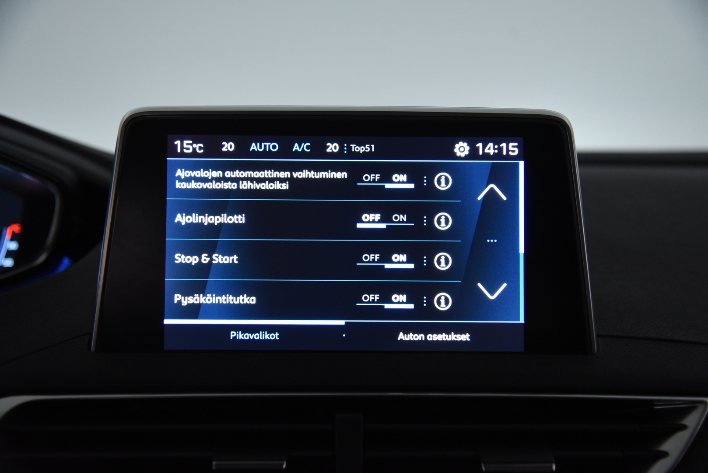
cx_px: 354
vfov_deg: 29.3
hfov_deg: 42.7
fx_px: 905
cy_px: 236
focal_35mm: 46
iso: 4000
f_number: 4
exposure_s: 1/250
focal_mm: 46
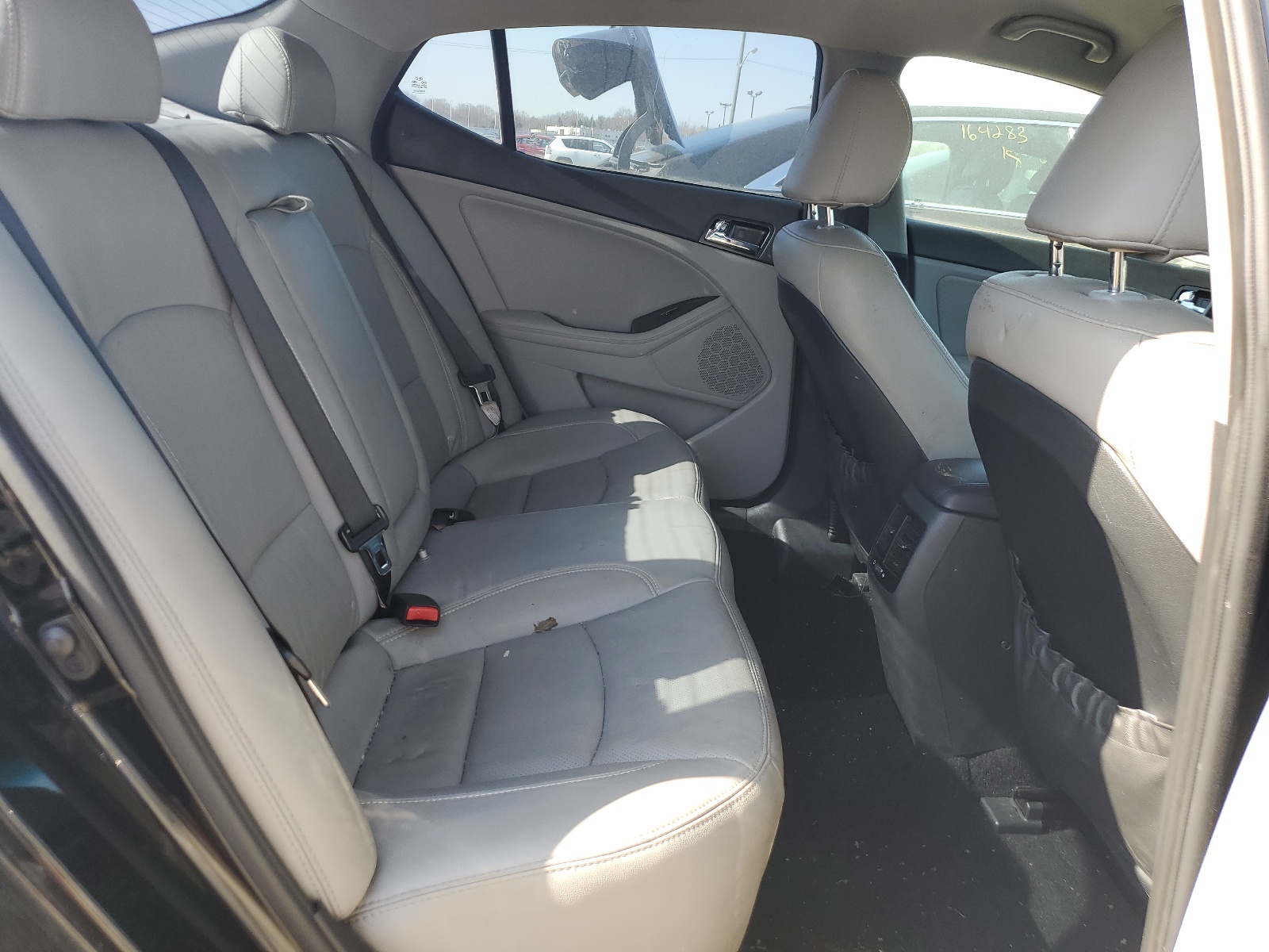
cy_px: 476
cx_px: 634
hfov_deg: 67.3
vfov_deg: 53.1
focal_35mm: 26
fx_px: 953
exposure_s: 1/323
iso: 50
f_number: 1.5
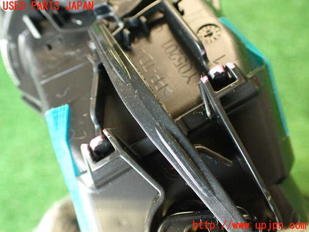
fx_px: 286
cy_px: 116
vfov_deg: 44.2
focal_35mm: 32
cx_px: 154
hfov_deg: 56.8
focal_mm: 5.79
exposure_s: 1/30
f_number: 2.4
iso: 500
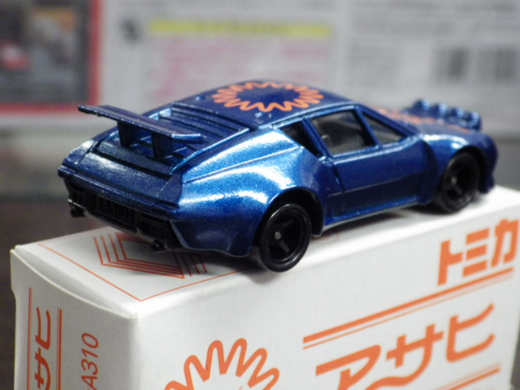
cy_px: 195
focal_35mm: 87
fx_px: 1307
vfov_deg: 17.0
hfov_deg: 22.5
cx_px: 260
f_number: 4.4
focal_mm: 15.6
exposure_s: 1/30
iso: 1000
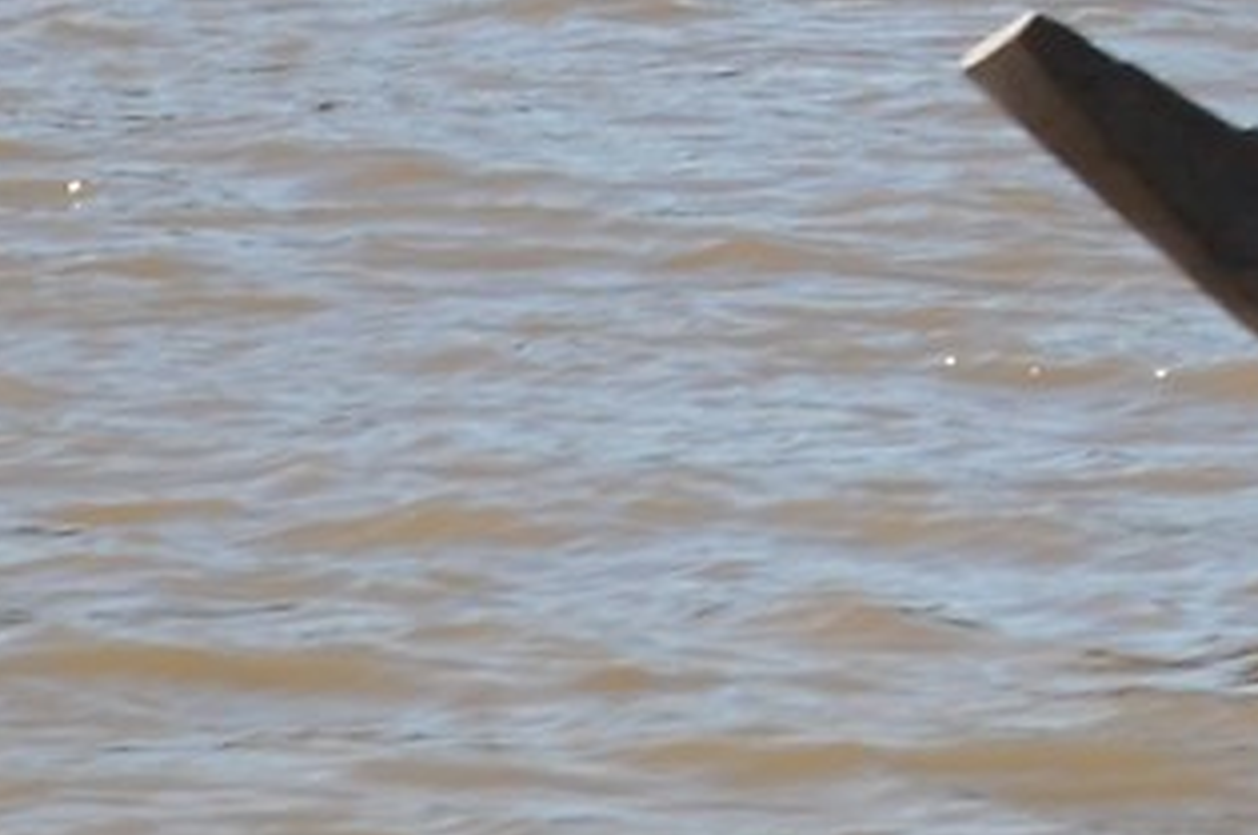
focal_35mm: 629
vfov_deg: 2.2
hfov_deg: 3.2
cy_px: -2078
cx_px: 3674
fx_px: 21940
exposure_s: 1/250
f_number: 8
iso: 100
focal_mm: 55
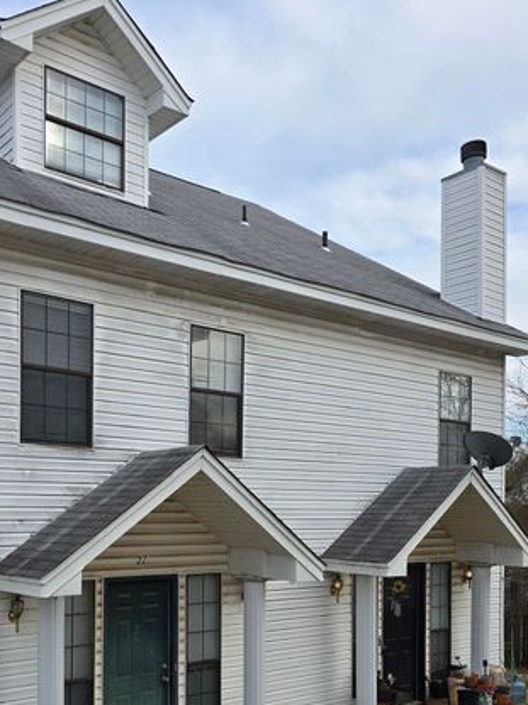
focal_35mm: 37
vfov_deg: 48.4
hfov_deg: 37.8
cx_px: 143
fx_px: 753
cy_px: 521
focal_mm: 6.3
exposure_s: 1/431
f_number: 1.7
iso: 12
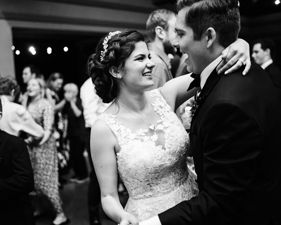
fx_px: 349
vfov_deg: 35.7
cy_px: 118
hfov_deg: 43.8
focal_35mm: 42
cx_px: 129
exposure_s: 1/200
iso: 1600
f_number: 1.8
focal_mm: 35
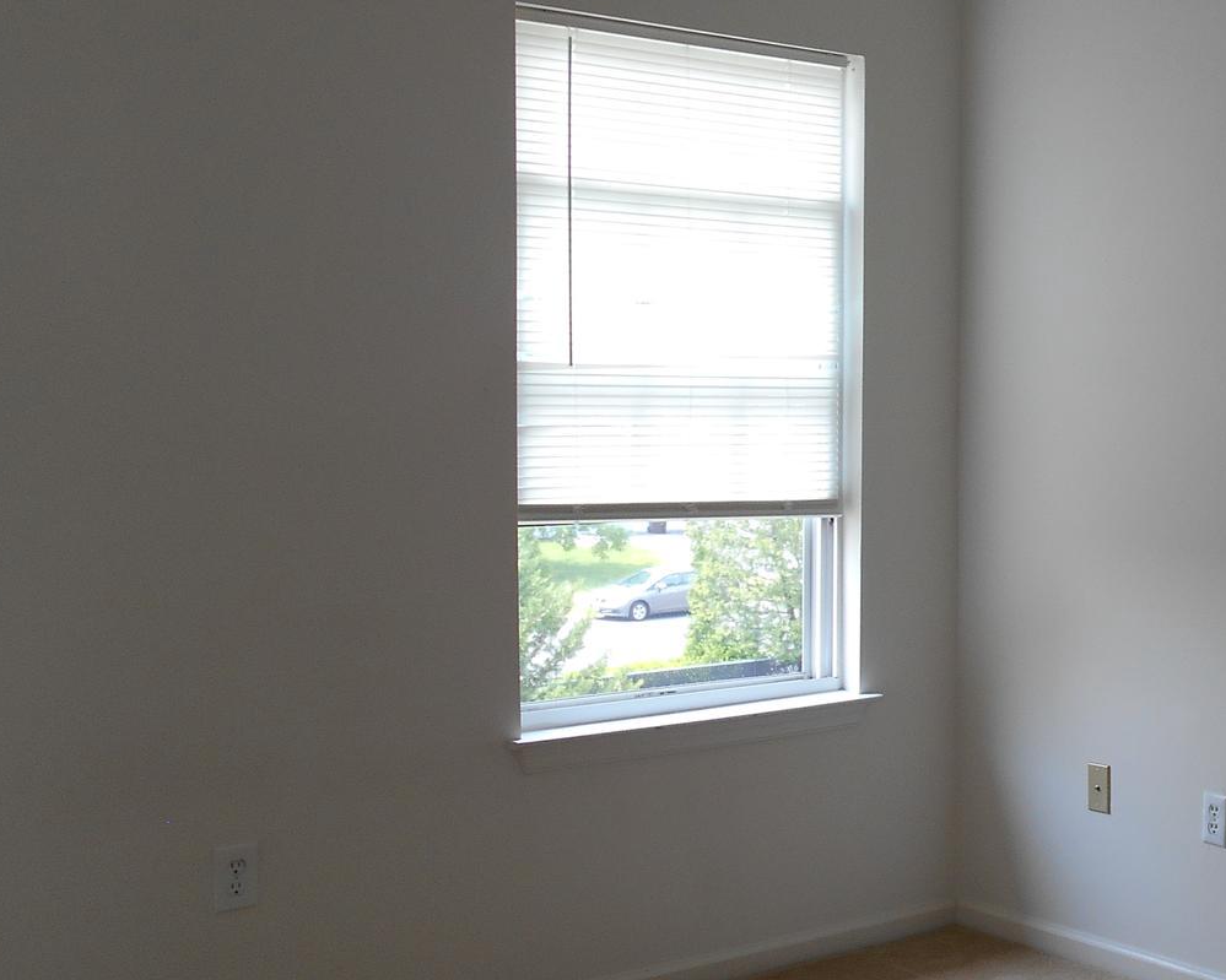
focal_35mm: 52
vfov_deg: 29.1
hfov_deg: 33.7
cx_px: 1141
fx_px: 1887
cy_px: 549
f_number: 3.2
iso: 80
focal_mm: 4.6
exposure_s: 1/50
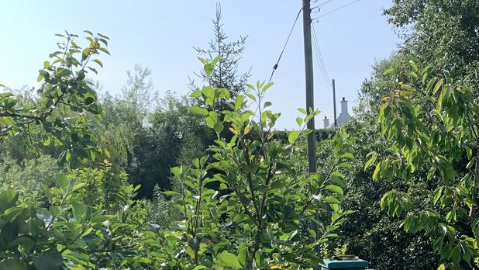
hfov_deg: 37.4
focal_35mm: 55
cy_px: 341
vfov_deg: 20.2
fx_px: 699
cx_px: 323
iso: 25
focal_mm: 4.25
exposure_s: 1/903
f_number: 1.8
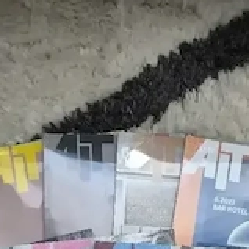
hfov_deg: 33.3
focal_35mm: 51
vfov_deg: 30.0
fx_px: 415
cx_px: 153
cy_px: 272
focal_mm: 5.4
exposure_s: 1/100
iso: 160
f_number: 1.8
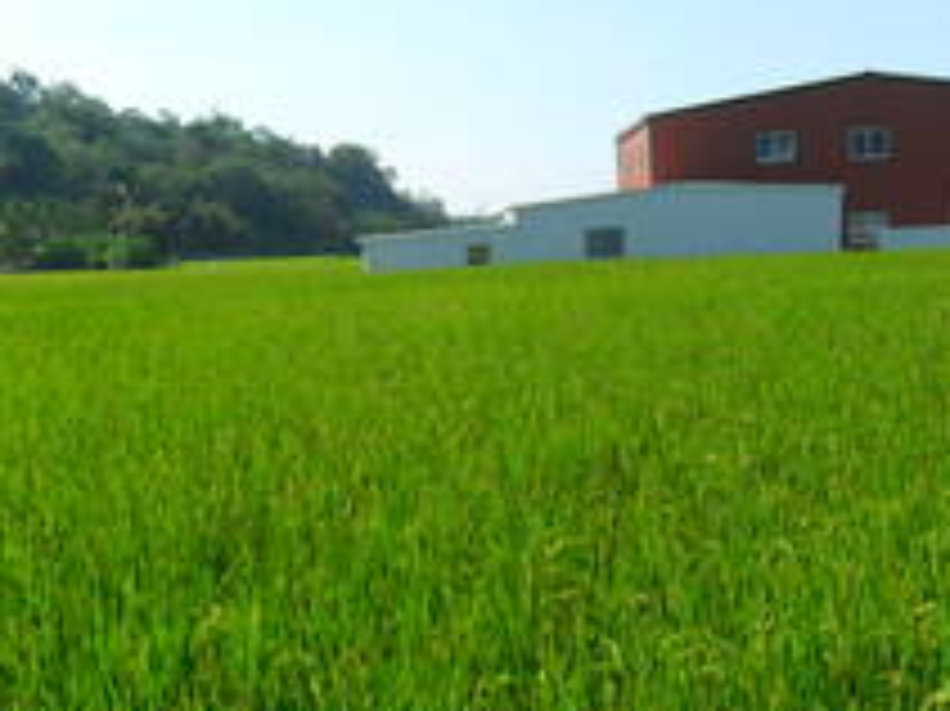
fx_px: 1262
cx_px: 342
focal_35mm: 46
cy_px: 414
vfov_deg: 31.4
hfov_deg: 40.9
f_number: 3.5
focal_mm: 4.9
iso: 100
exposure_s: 1/1000
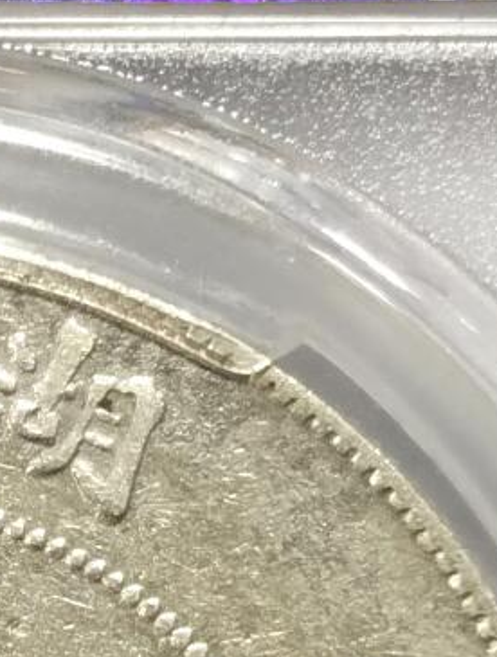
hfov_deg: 5.6
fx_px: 5066
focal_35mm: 266
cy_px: 542
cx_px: -181
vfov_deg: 7.4
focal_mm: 5.56
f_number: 16
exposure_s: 1/100
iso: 100
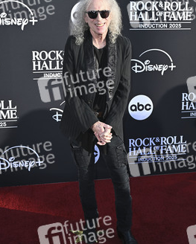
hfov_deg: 31.5
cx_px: 98
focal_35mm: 48
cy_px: 122
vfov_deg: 38.7
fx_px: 348
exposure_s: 1/320
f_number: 8
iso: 250
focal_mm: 42
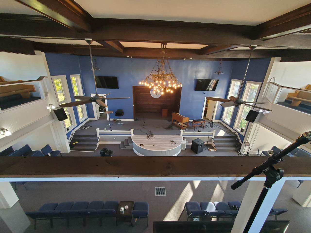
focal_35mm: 13
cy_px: 116
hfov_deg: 106.2
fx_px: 117
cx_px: 156
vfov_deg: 89.9
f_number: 2.2
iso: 500
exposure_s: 1/60
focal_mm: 1.8
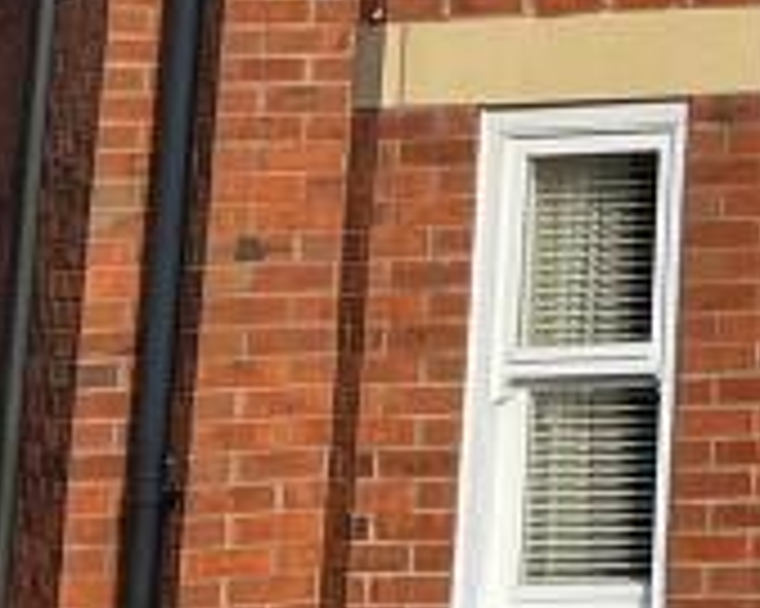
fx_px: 3462
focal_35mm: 154
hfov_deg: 10.6
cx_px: 1853
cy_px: -640
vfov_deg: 9.3
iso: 50
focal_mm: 5.7
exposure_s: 1/3968
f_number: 1.5
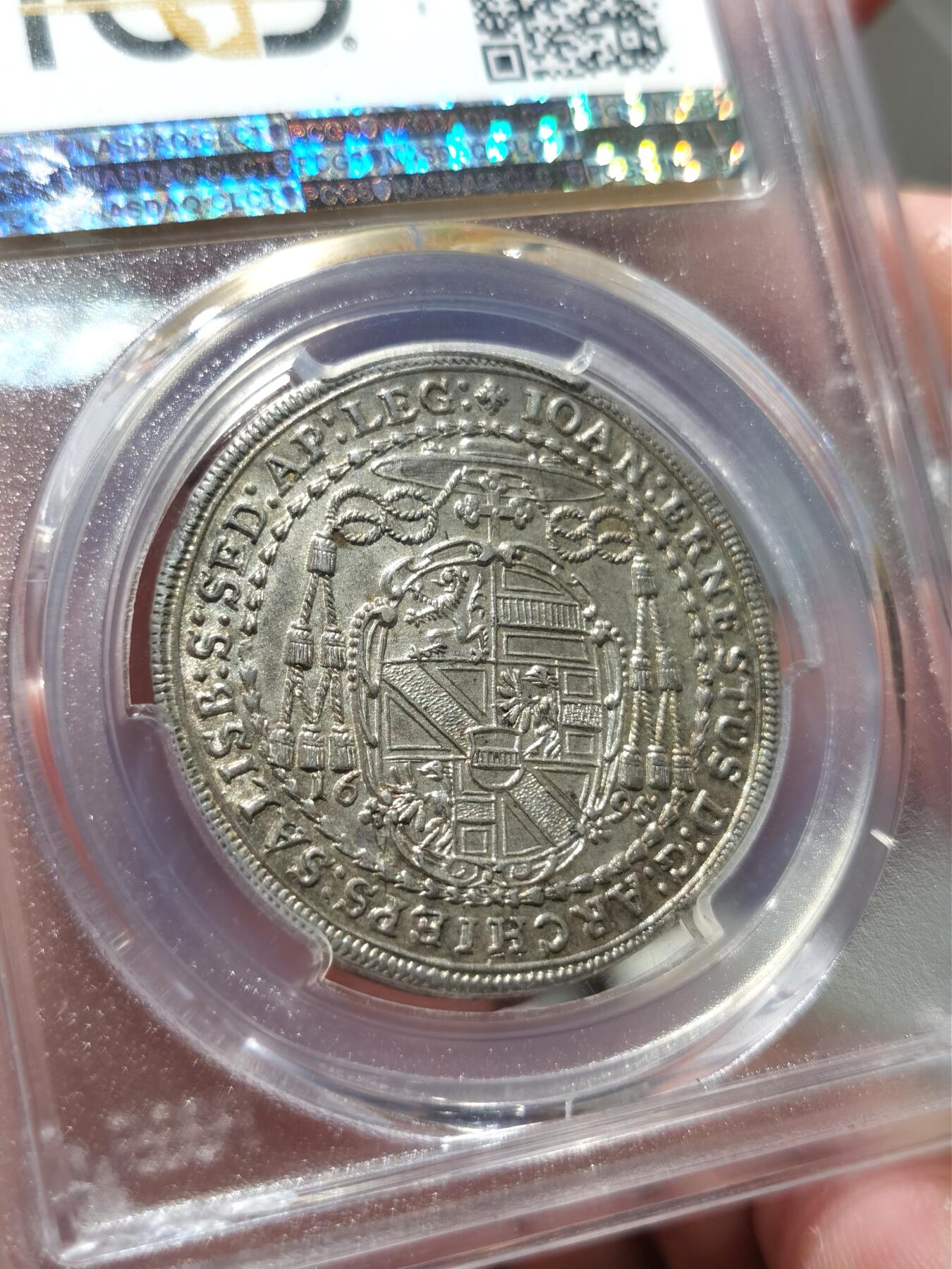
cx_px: 476
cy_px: 634
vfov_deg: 35.5
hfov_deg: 27.0
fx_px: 1980
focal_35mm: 54
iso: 125
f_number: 16
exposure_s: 1/100
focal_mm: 5.56
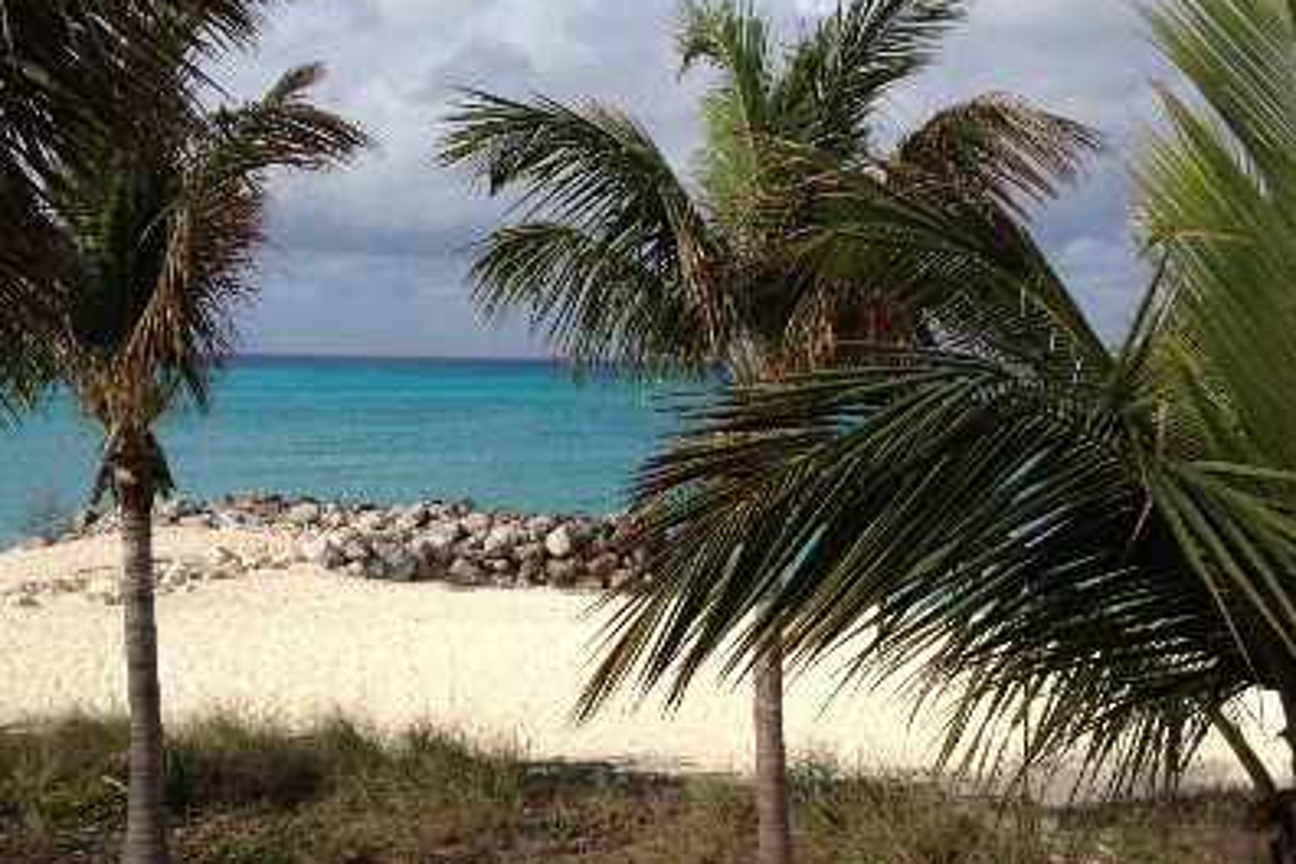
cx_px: 749
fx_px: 1728
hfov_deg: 41.0
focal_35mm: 48
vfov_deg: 28.0
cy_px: 501
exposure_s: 1/2304
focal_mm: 4.28
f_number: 2.4
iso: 50
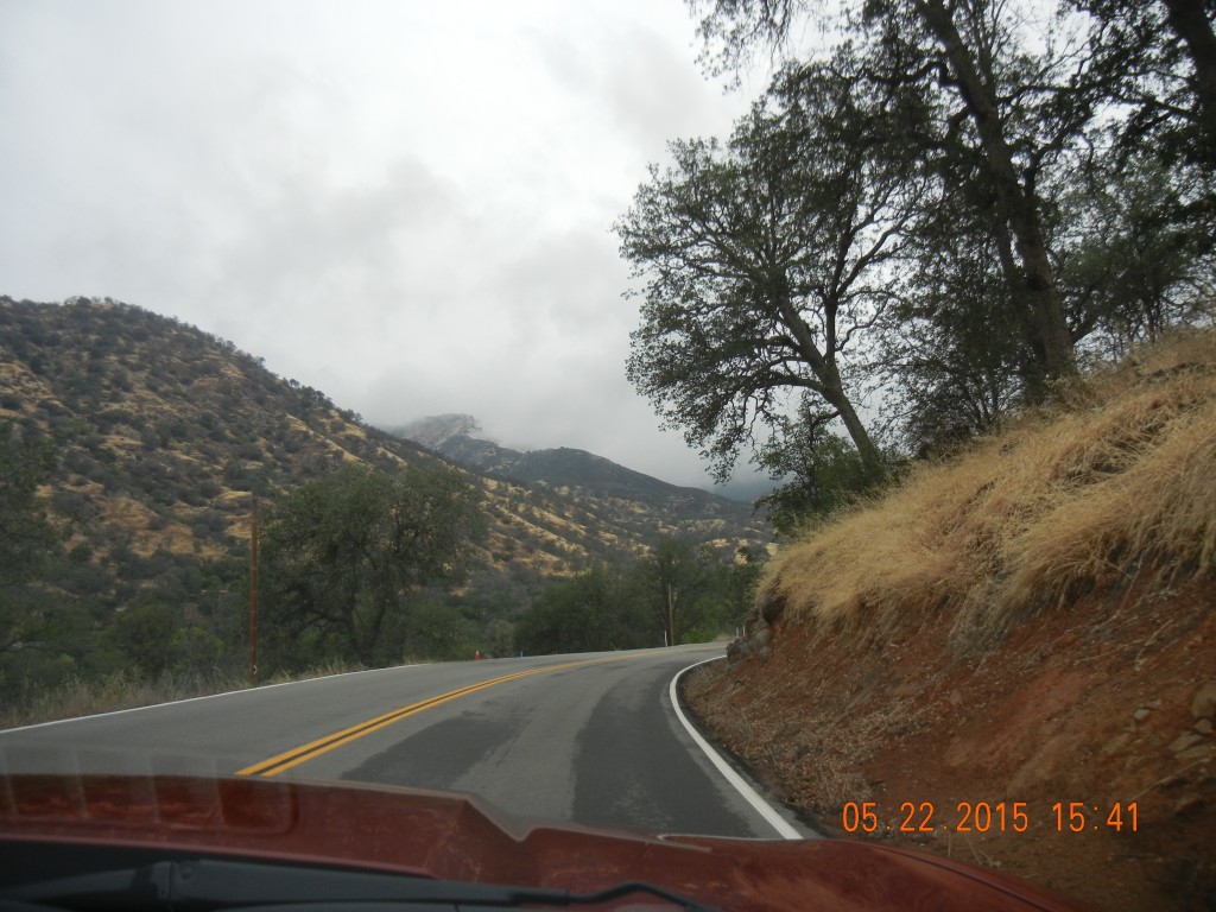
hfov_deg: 60.0
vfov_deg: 46.8
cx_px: 608
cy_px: 456
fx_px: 1054
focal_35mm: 30
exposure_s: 1/663
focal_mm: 5.4
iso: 160
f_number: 3.5
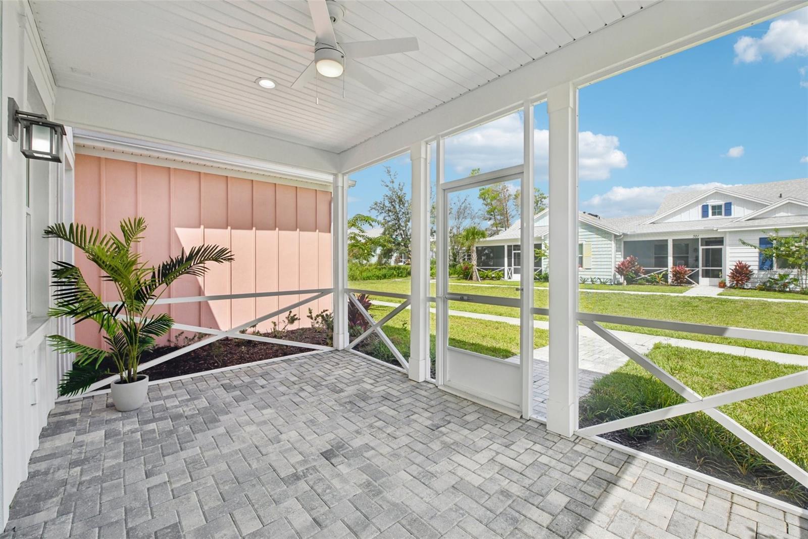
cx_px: 404
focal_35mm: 15
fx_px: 337
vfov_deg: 77.3
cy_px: 270
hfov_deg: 100.4
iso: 400
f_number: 8
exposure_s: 1/320
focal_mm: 15
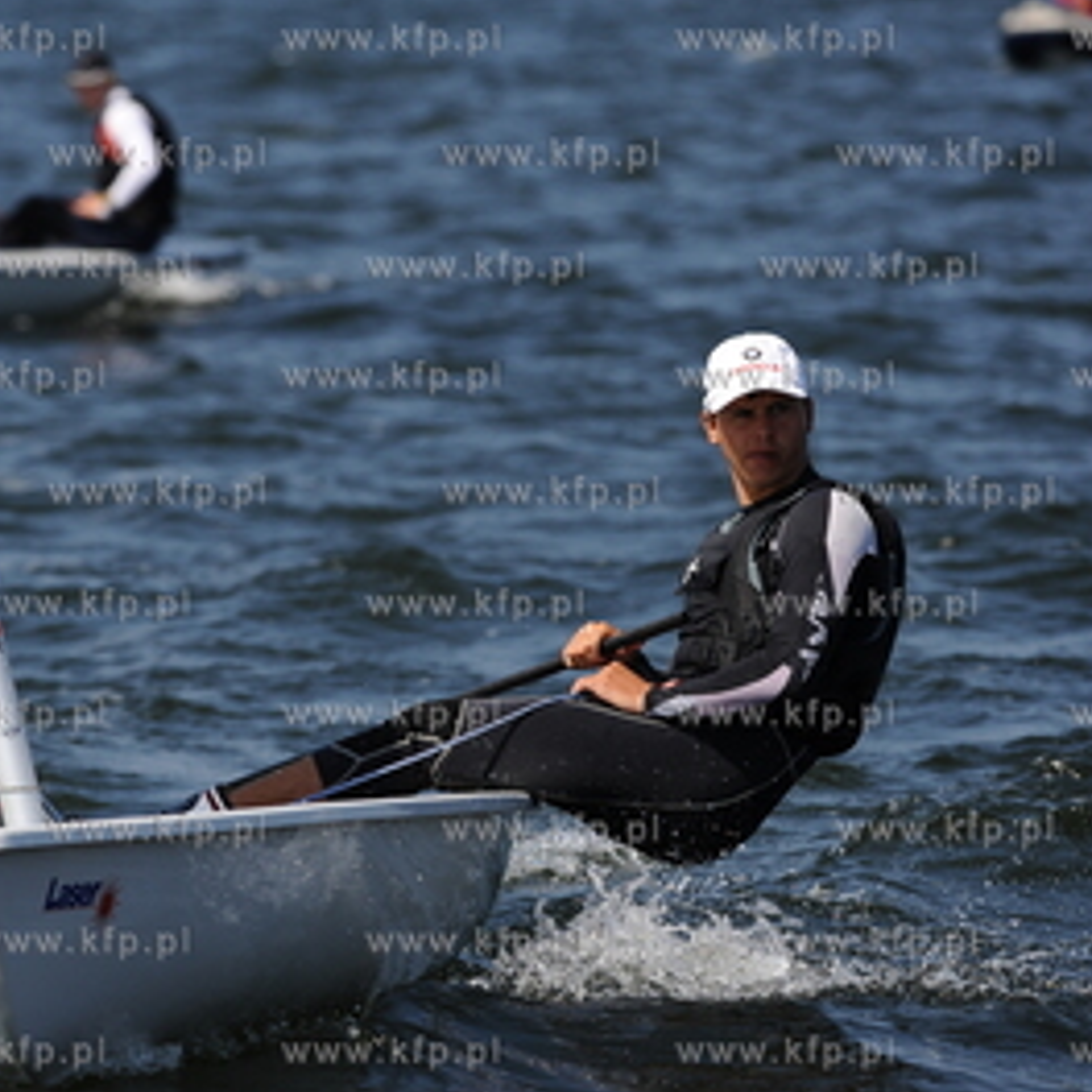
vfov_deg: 4.5
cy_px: 546
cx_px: 302
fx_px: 13776
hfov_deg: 4.5
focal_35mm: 386
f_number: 6.3
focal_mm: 300
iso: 200
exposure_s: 1/1000
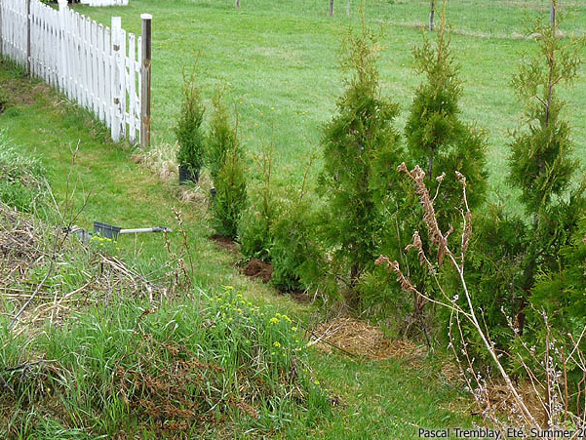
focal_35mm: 66
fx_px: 1118
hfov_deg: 29.4
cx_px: 310
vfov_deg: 22.3
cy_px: 214
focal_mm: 6.4
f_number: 3.6
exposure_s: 1/125
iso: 100
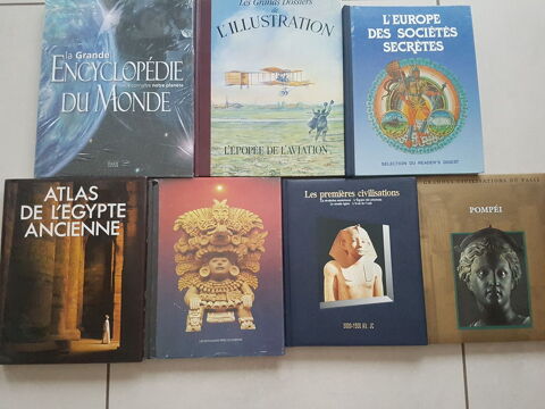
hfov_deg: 67.3
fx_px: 409
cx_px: 272
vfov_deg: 53.1
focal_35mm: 26
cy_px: 204
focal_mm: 4.2
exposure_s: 1/10
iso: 640
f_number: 1.7
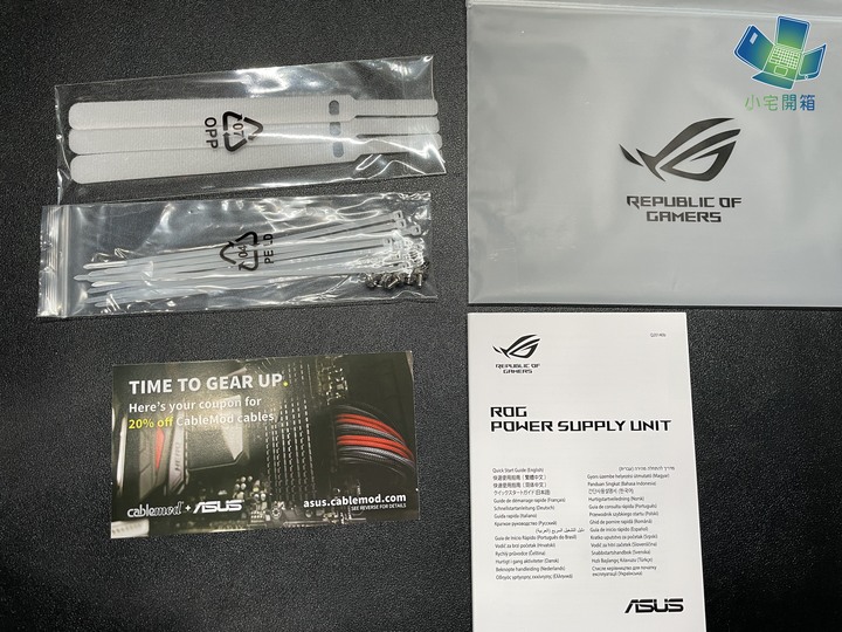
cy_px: 316
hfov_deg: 67.3
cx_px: 421
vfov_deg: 53.1
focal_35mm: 26
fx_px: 632
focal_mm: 4.2
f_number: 1.6
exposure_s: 1/91
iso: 125
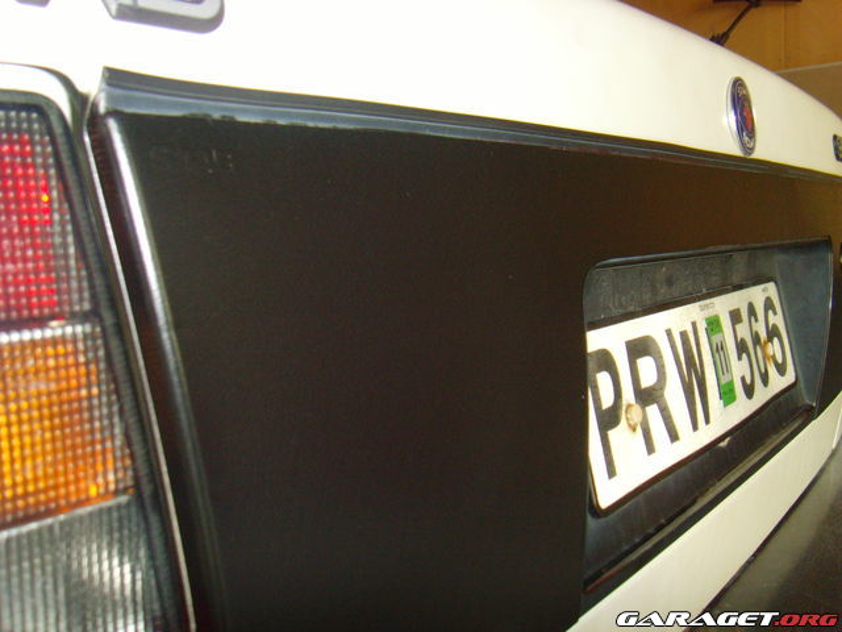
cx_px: 421
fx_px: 949
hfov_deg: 47.9
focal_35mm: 39
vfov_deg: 36.8
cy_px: 316
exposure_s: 1/45
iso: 200
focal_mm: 6.6
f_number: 3.5
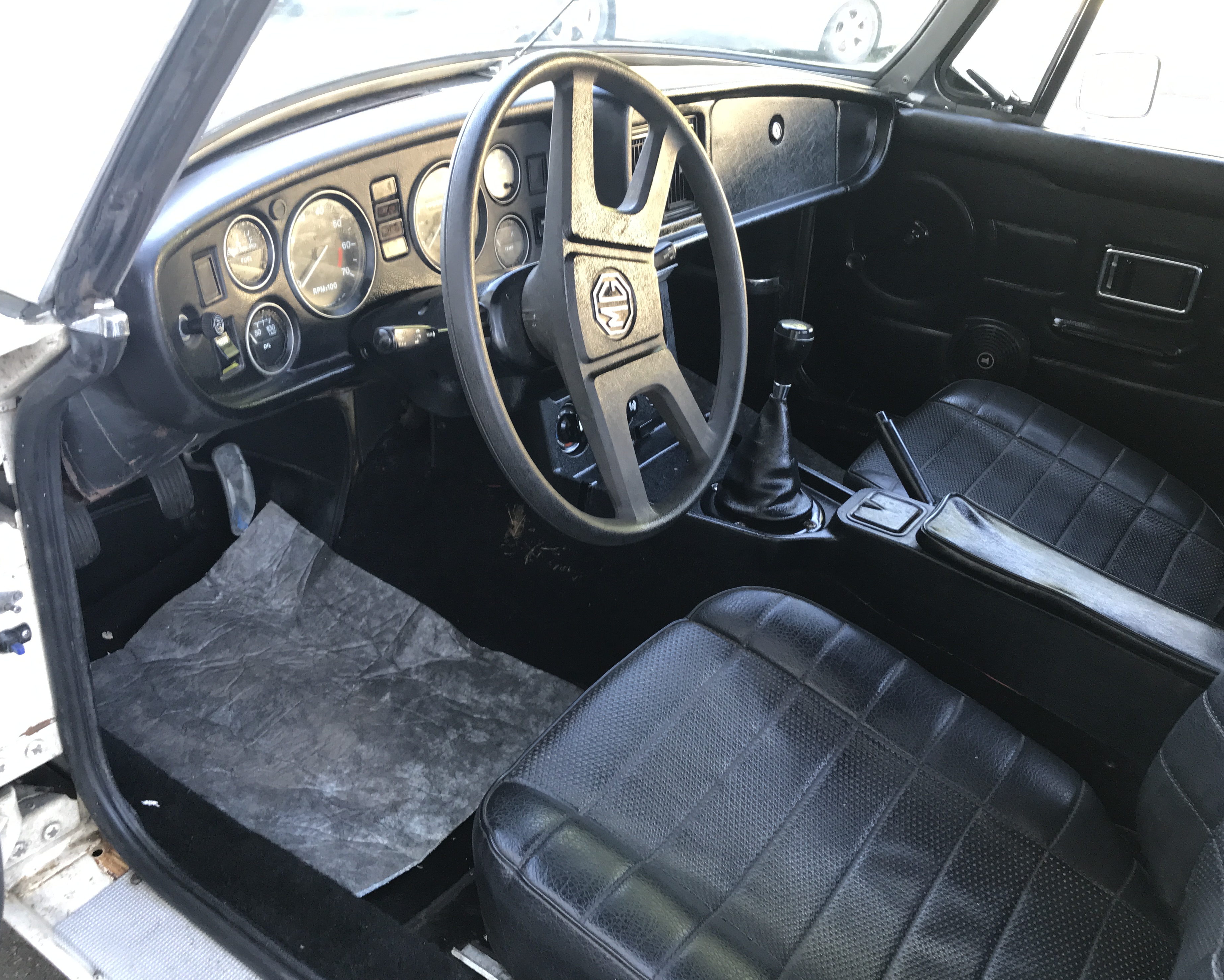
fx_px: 1087
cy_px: 487
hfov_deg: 58.7
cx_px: 638
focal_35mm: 30
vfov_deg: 48.5
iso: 64
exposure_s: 1/30
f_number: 1.8
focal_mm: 3.99
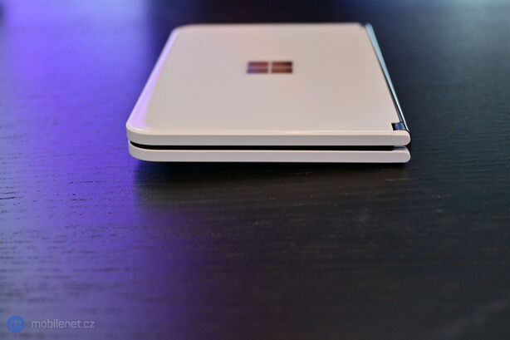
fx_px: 765
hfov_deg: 36.9
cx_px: 255
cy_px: 170
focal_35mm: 54
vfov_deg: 25.0
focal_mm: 36
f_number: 5.3
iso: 900
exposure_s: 1/60
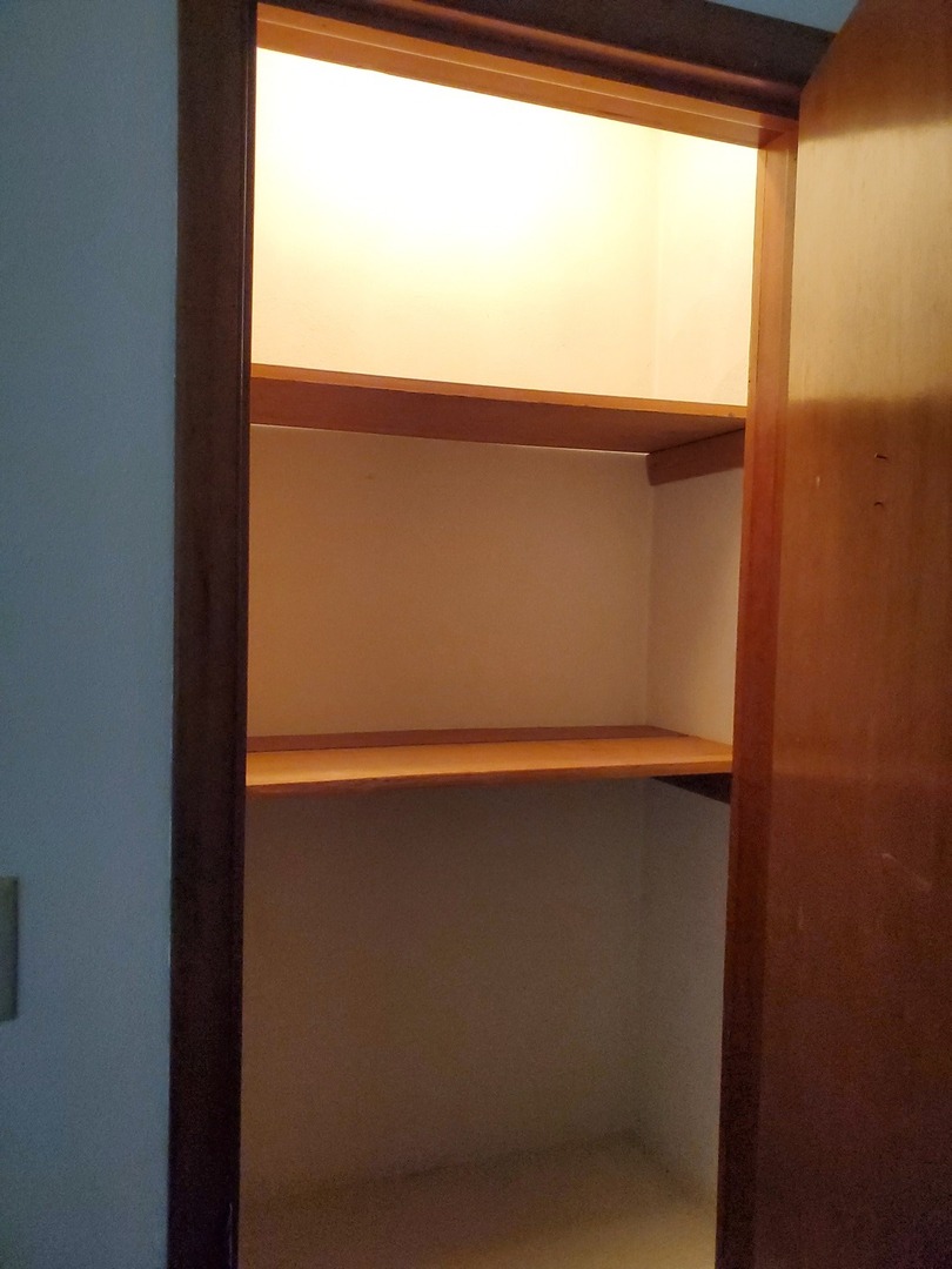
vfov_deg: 67.3
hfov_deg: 53.1
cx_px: 476
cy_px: 634
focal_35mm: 26
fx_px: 953
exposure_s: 1/120
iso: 500
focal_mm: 4.3
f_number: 2.4
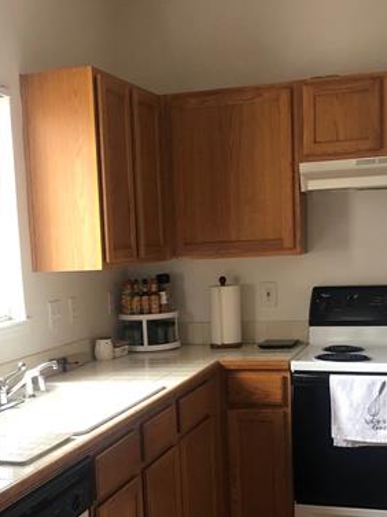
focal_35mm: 57
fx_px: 851
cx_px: 127
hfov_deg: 25.5
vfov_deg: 33.3
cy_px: 369
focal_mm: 4
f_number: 1.8
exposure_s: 1/15
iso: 50
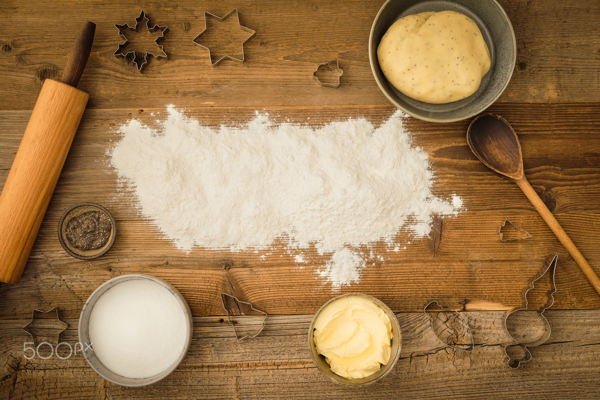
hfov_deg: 36.2
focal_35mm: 55
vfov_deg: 24.6
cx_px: 300
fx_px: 917
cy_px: 200
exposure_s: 1/125
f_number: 8
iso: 100
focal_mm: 55
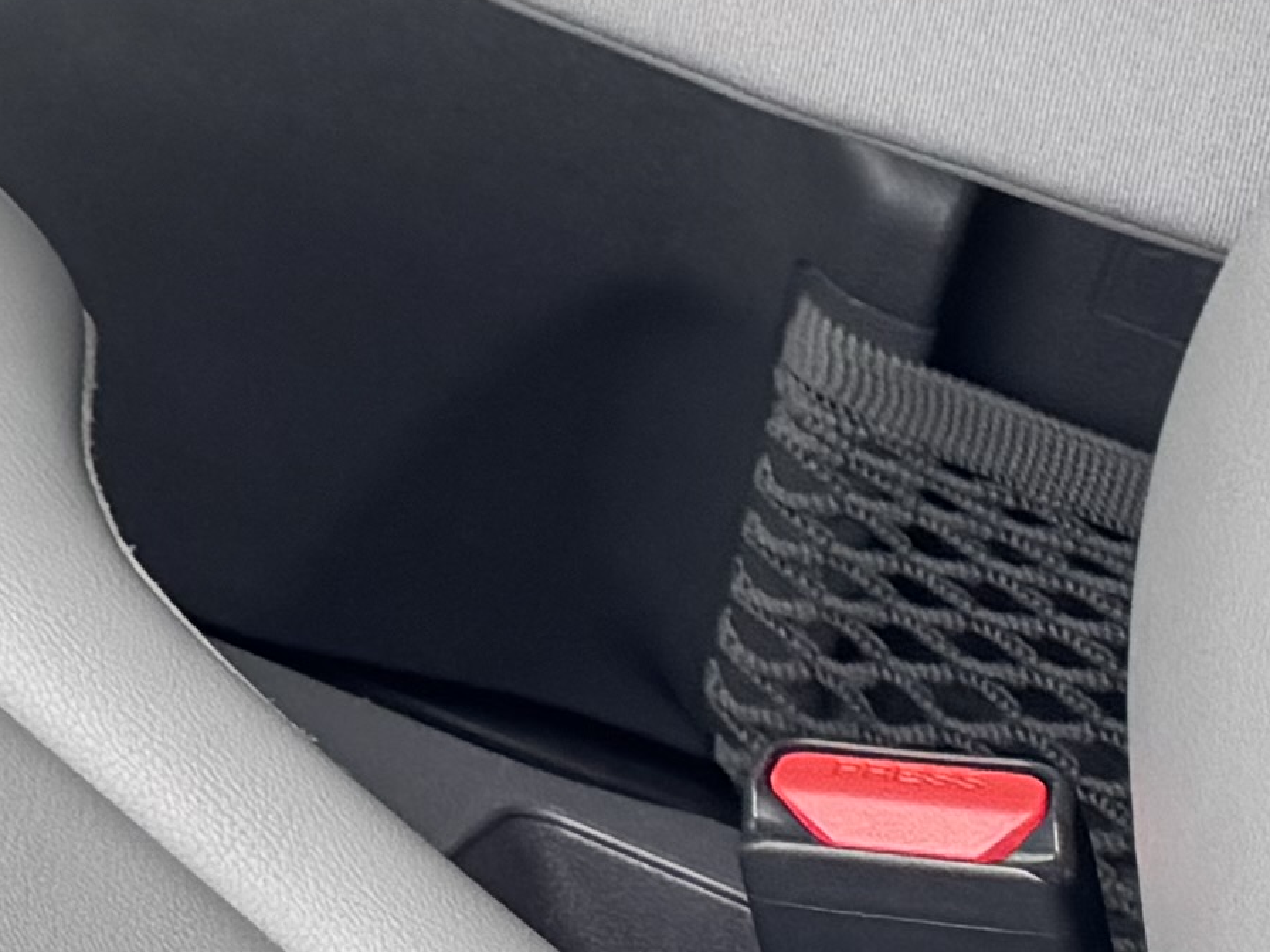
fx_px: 5613
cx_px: -2241
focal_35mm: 153
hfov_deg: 10.3
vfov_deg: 8.6
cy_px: -1587
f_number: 1.78
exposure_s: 1/121
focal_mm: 6.76
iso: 100
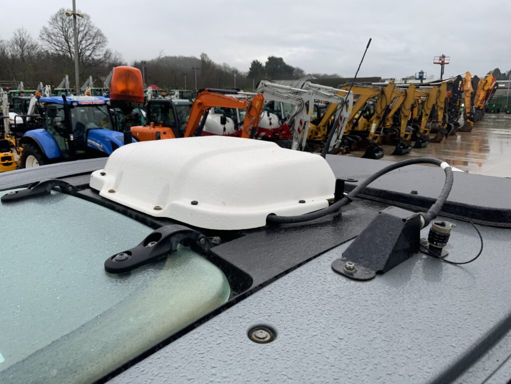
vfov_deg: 48.2
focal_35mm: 29
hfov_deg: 61.7
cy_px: 192
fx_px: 428
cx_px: 256
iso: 20
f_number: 1.8
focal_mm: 3
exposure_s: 1/122
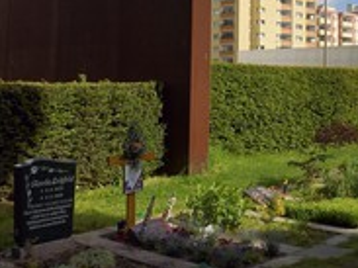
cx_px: 332
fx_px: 548
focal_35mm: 53
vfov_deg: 26.7
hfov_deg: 33.9
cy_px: 37
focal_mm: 24
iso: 200
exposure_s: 1/400
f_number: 11
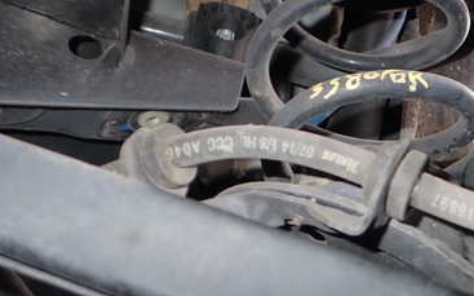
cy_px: 31
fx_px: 671
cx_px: 378
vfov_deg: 24.2
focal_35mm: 52
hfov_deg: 37.5
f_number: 2.3
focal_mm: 5.4
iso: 200
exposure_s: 1/30
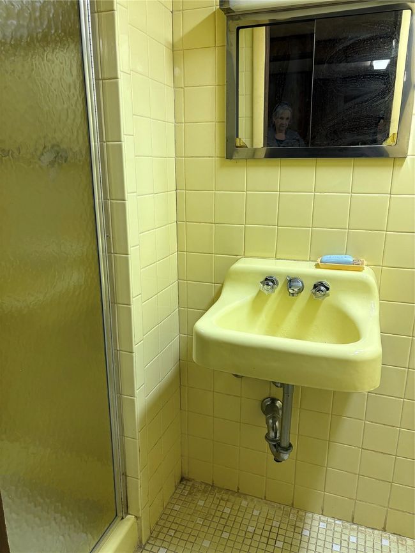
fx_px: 416
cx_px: 208
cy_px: 276
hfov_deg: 53.1
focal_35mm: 26
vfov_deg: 67.3
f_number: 1.6
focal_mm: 5.96
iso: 160
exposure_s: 1/60
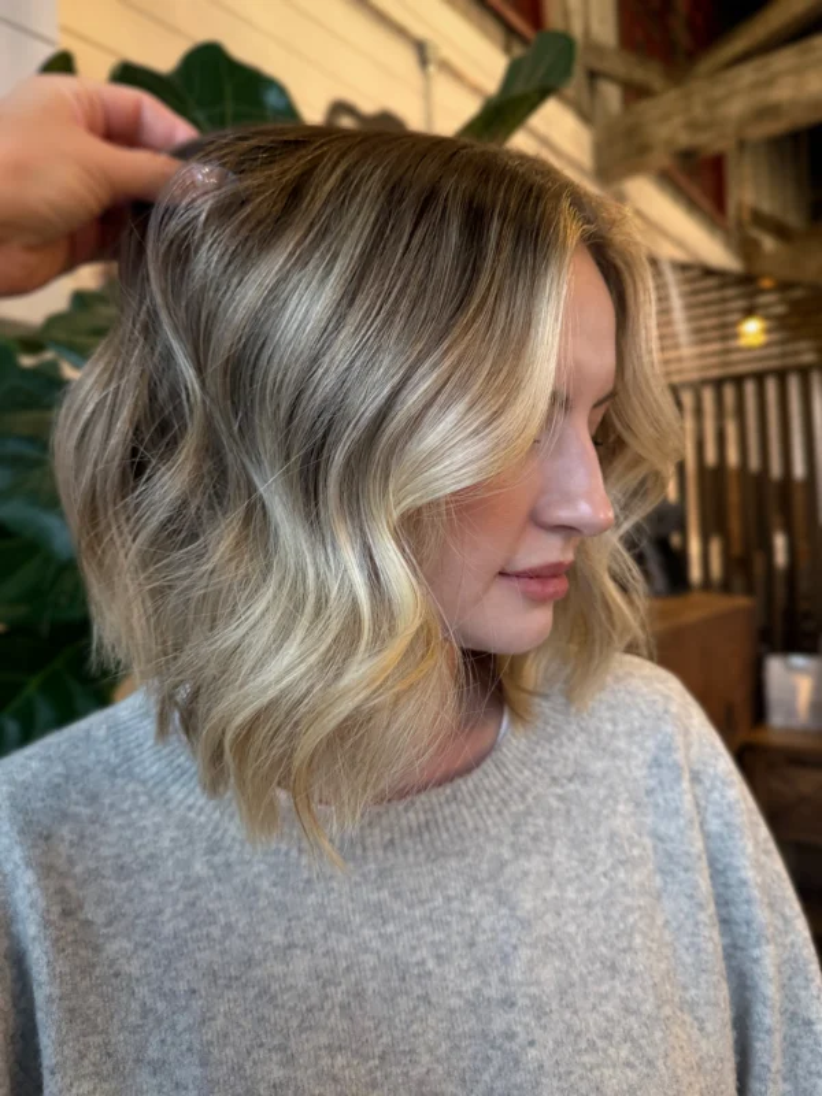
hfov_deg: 56.8
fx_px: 760
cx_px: 411
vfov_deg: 71.6
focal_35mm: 24
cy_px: 548
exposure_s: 1/60
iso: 500
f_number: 1.78
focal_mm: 6.76
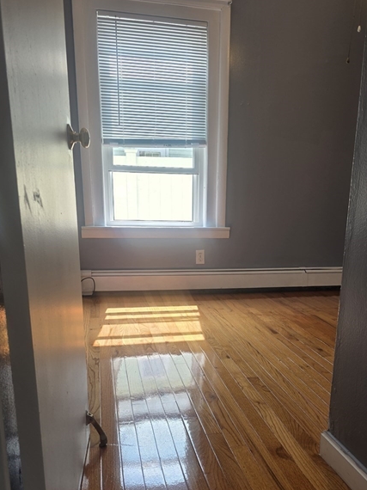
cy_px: 315
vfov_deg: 57.4
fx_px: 439
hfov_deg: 45.3
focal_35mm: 31
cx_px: 212
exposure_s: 1/120
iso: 32
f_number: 1.7
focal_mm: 6.3
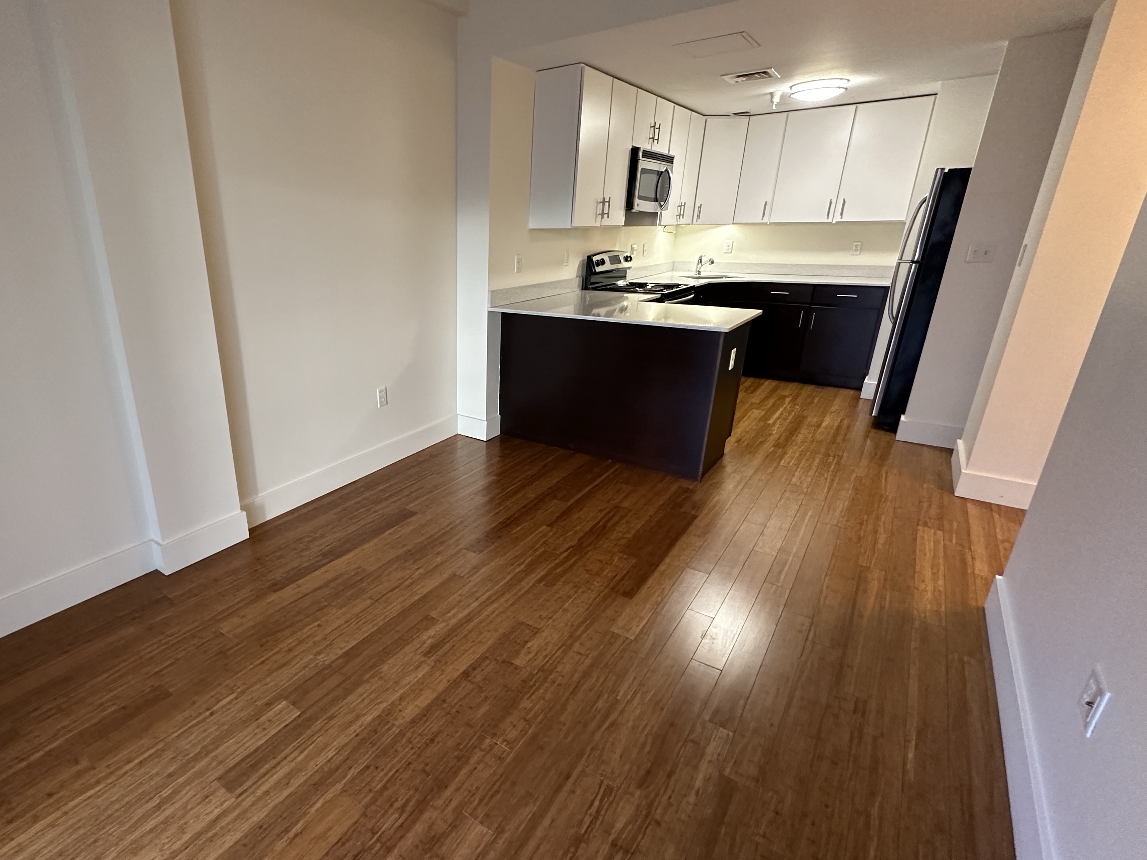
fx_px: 596
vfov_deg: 71.6
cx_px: 424
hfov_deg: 85.9
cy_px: 441
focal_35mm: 18
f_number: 2.2
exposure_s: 1/60
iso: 320
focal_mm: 2.22
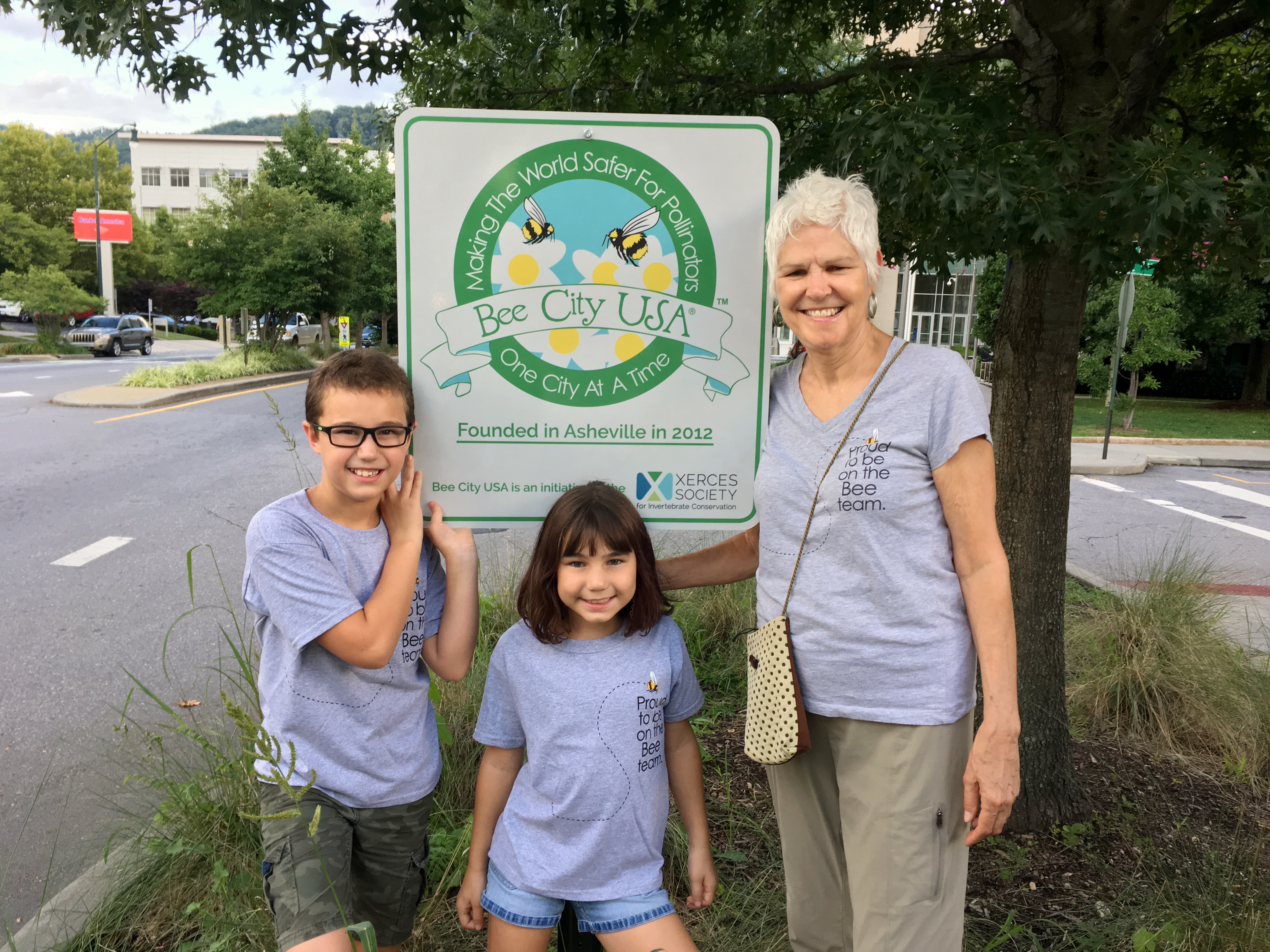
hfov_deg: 61.7
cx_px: 635
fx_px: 1064
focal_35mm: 29
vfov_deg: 48.2
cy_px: 476
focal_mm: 4.15
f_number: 2.2
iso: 40
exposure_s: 1/120
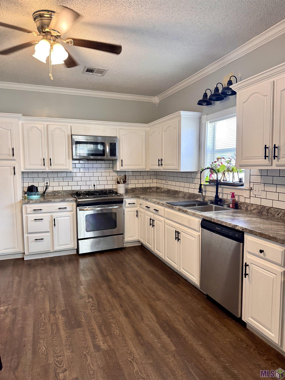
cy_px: 190
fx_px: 263
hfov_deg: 56.8
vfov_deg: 71.6
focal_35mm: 24
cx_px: 142
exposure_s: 1/60
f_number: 1.78
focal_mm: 6.76
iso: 160
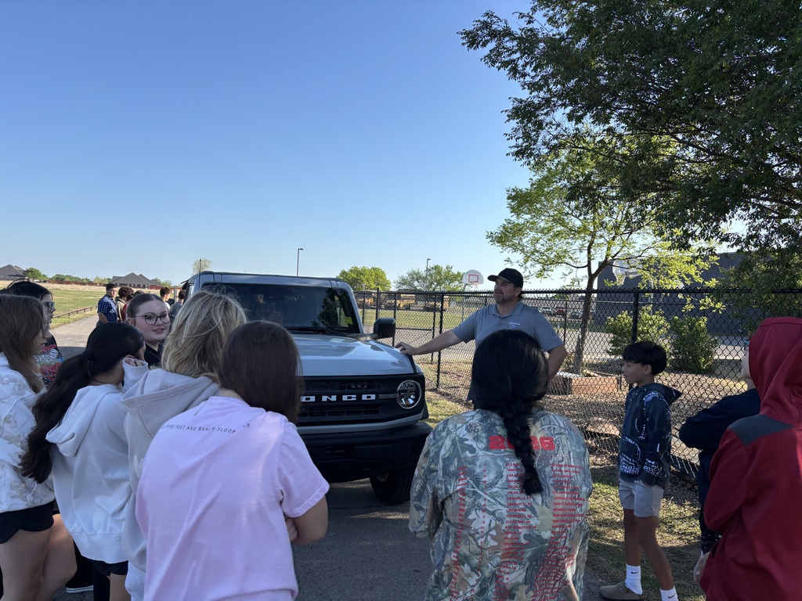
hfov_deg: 67.3
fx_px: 602
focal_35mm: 26
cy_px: 300
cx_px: 401
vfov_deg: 53.1
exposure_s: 1/2105
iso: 50
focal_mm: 5.96
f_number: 1.6
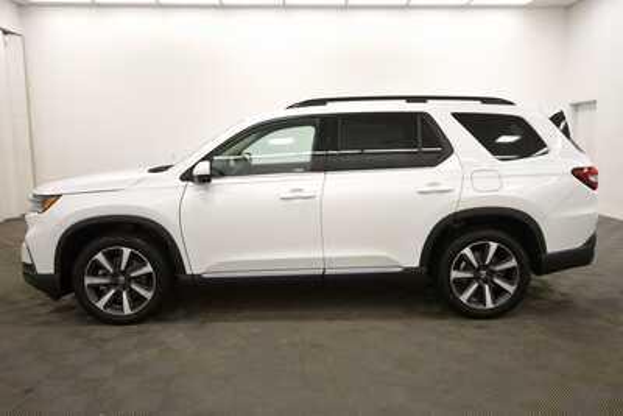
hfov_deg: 67.4
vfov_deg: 48.0
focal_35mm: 27
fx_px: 467
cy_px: 208
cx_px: 312
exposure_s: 1/250
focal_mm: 18
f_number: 5.3
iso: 640
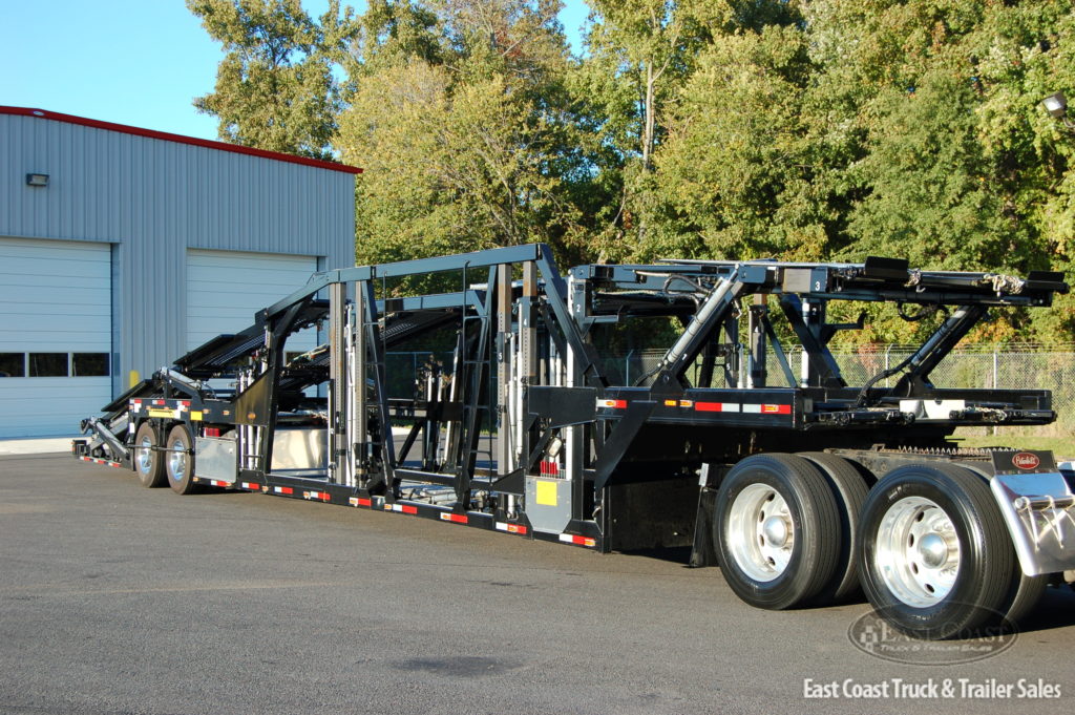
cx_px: 538
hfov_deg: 41.1
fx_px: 1432
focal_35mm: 48
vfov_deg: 28.0
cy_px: 358
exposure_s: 1/160
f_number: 6.3
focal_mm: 32
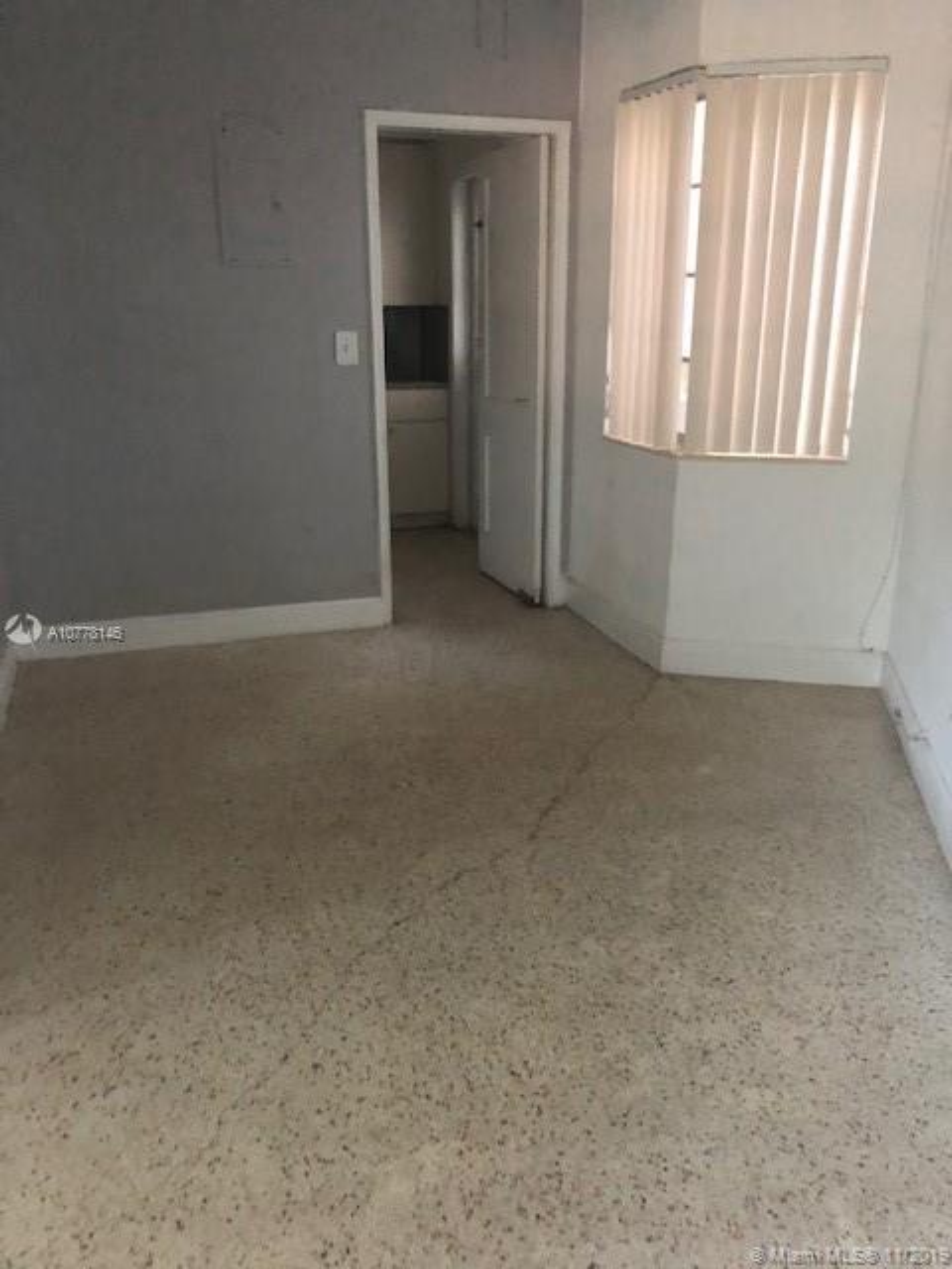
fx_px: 1027
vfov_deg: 63.4
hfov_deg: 49.7
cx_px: 476
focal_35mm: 28
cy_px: 634
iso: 100
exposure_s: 1/4
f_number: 1.8
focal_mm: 4
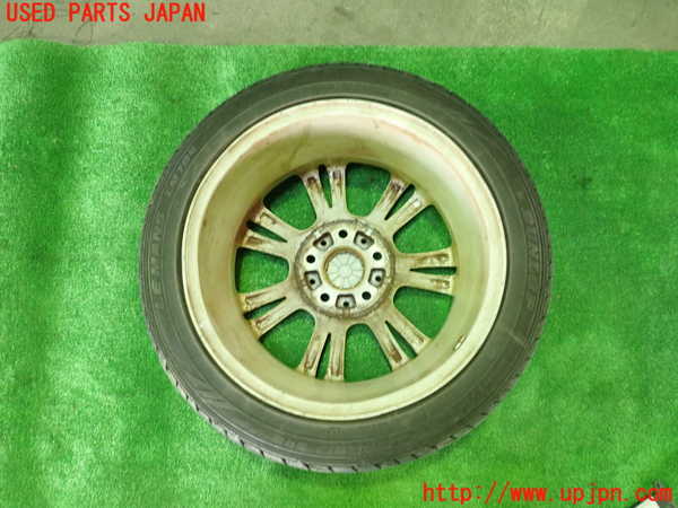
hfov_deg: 60.0
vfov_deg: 46.8
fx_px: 588
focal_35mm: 30
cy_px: 254
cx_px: 339
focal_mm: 5.5
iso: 800
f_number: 2.3
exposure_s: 1/40
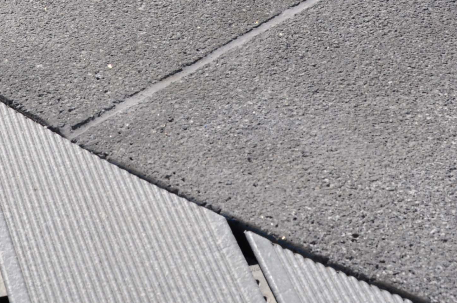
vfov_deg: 9.9
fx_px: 1699
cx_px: 182
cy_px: -124
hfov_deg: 15.3
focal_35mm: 134
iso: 200
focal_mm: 30
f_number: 10
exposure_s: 1/400
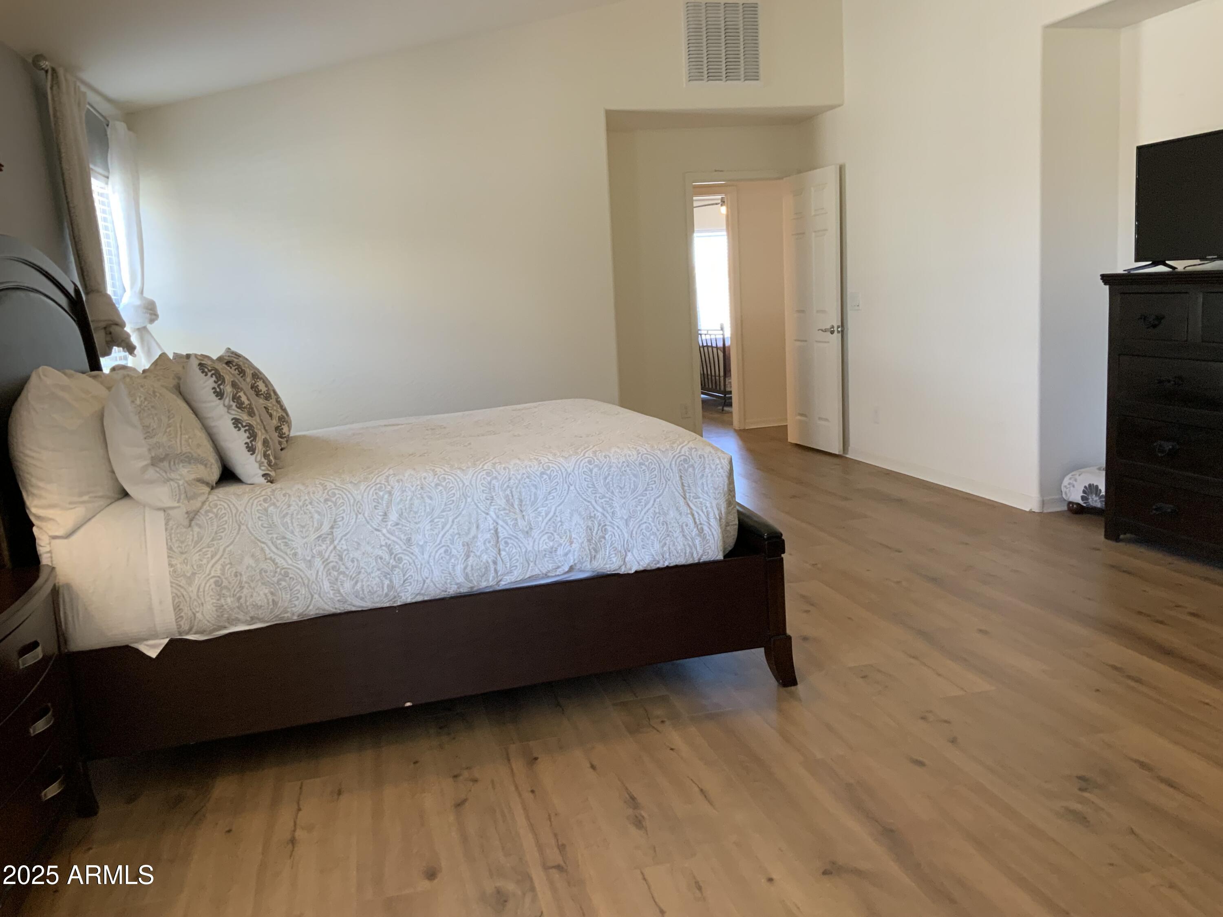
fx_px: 1025
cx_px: 612
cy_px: 458
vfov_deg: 48.2
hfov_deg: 61.7
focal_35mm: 29
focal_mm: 3
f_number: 1.8
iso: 125
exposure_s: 1/60
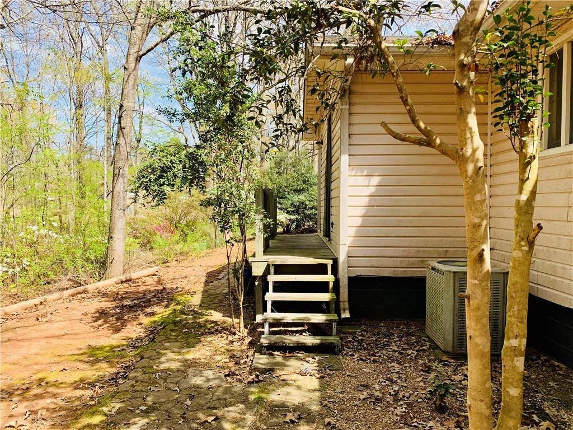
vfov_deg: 53.1
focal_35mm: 26
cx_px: 286
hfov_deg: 67.3
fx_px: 430
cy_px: 215
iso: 25
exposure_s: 1/561
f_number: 1.8
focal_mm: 4.25
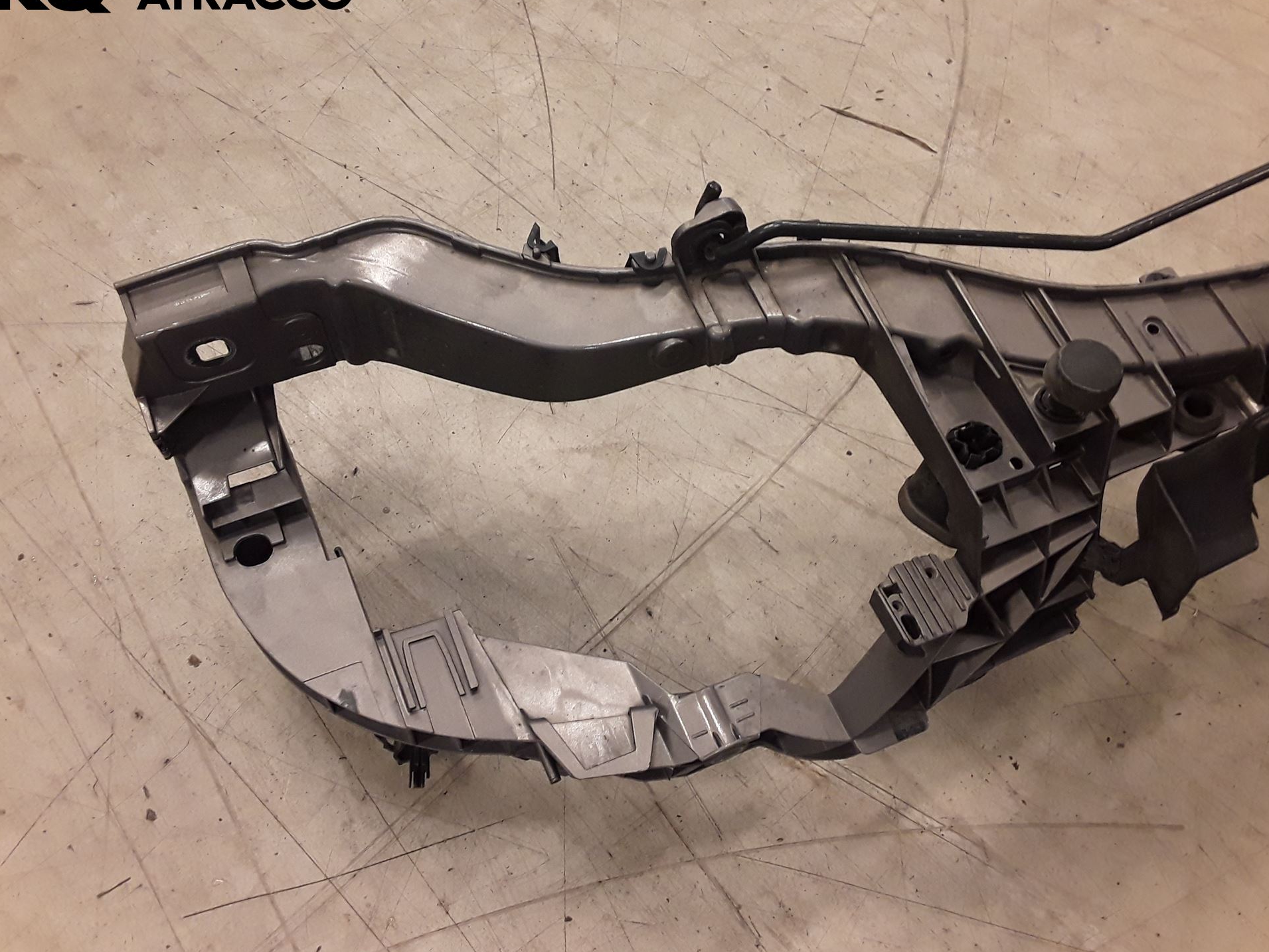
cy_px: 480
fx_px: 1100
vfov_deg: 46.8
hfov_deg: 60.0
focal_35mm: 30
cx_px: 625
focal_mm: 2.91
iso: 100
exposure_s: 1/50
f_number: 1.9
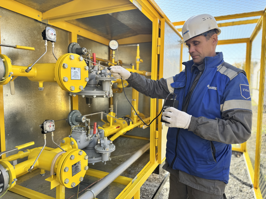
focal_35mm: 24
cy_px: 100
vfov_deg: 56.8
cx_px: 133
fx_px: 184
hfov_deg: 71.6
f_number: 1.78
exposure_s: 1/495
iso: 80
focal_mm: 6.76
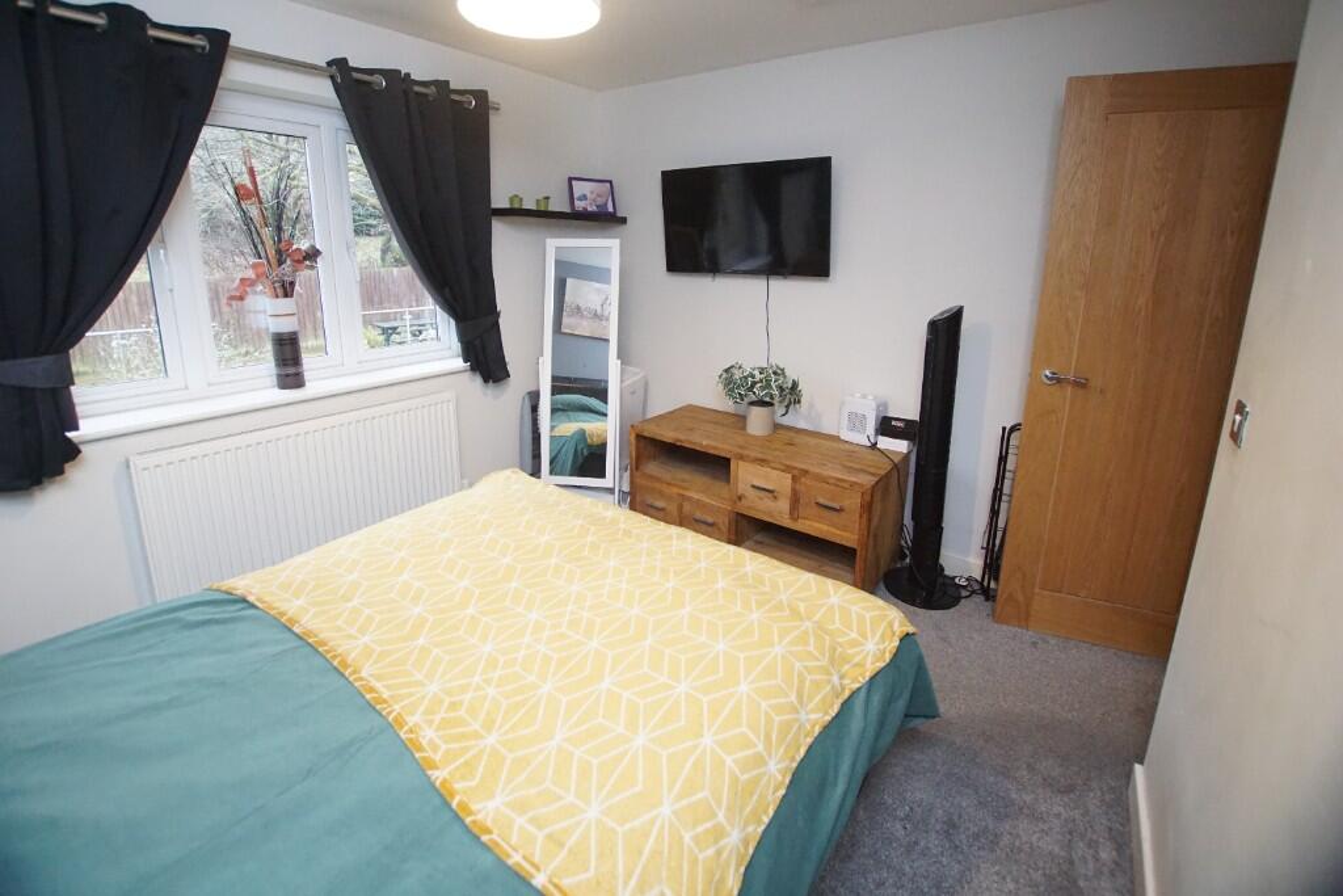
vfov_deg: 77.3
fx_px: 560
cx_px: 672
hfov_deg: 100.4
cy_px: 448
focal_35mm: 15
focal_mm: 10
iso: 3200
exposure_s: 1/125
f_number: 3.5
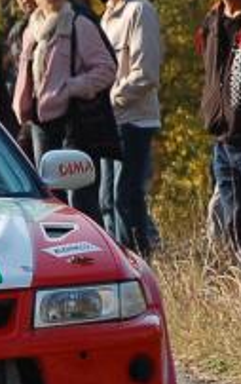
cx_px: -114
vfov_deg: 2.5
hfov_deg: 1.6
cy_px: 368
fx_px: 8895
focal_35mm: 850
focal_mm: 110
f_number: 4.8
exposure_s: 1/1000
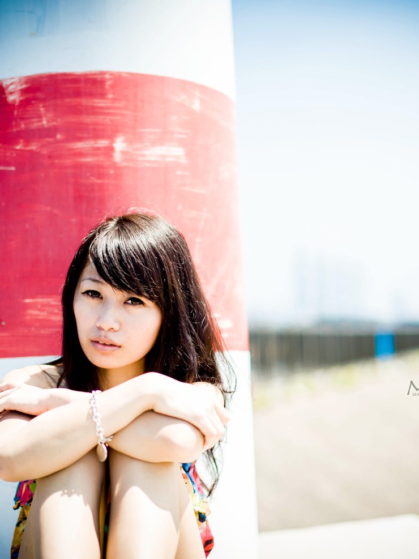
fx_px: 1178
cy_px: 281
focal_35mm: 73
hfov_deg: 20.2
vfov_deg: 26.7
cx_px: 220
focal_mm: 50
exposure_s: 1/6400
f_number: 1.6
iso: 250
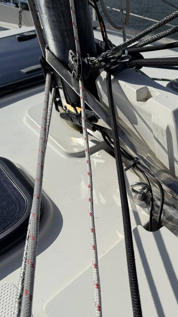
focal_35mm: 35
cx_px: 186
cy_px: 159
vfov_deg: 56.6
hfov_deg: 30.8
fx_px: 294
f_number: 1.78
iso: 80
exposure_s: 1/11905
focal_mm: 6.76
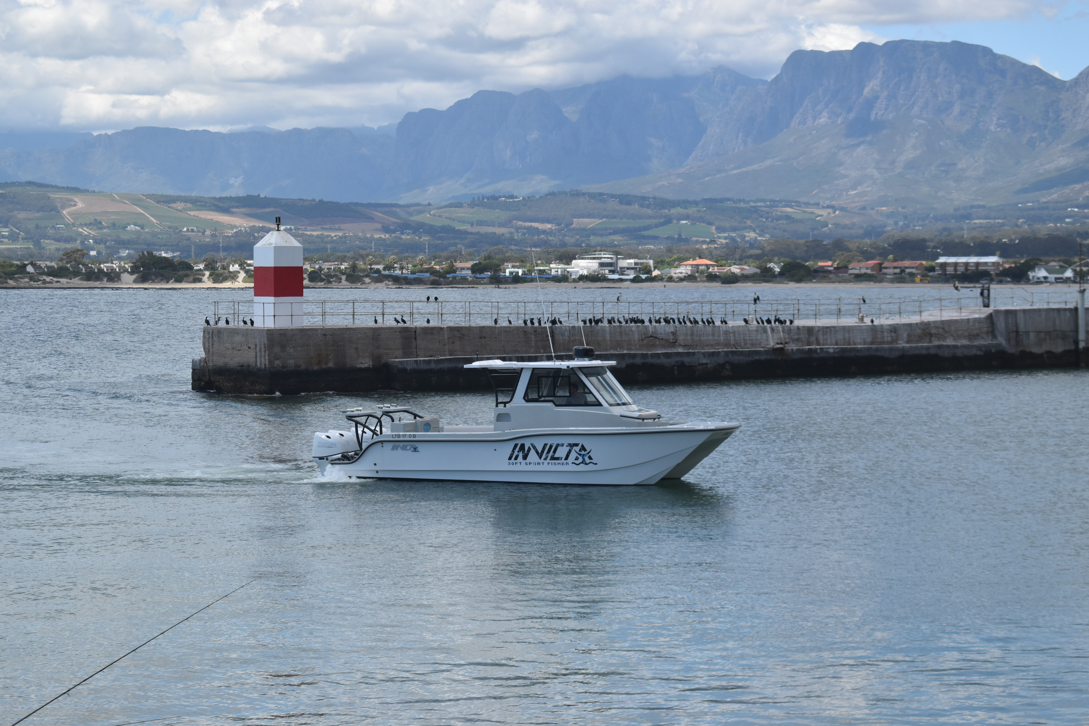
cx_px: 544
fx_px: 2526
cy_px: 361
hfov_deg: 24.3
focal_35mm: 84
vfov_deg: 16.4
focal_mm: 55
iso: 400
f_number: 7.1
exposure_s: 1/1600
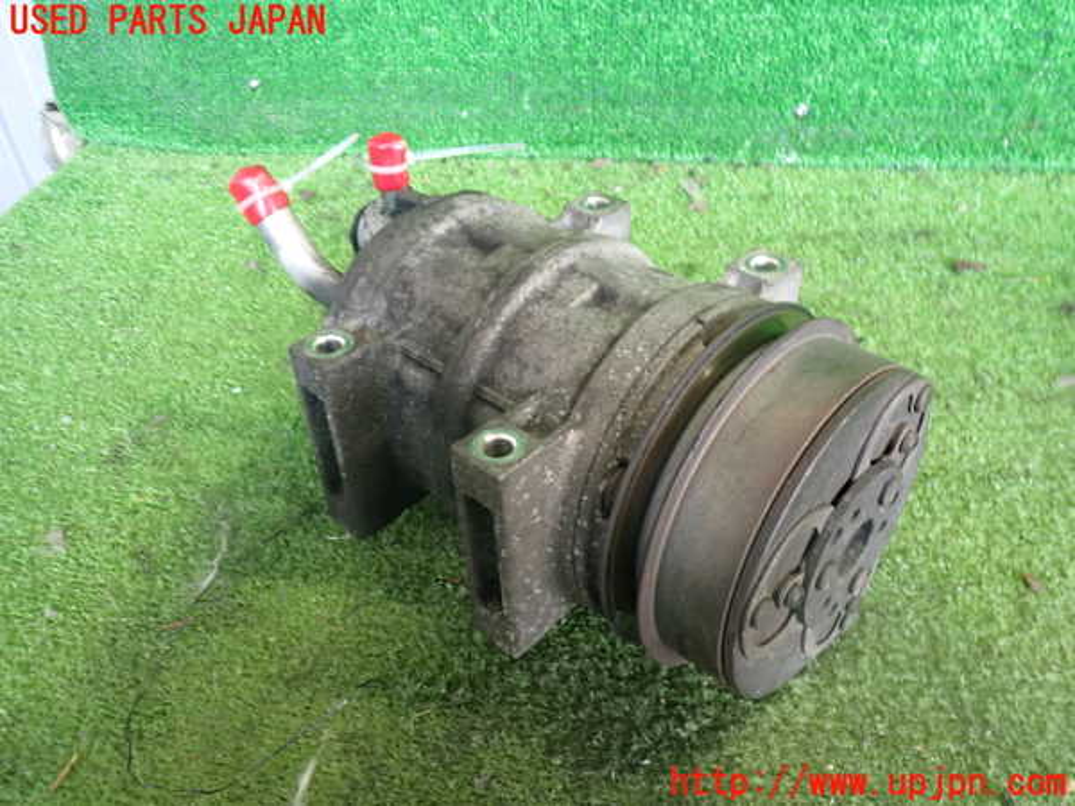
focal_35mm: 30
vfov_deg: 46.8
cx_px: 538
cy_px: 403
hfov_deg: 60.0
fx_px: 932
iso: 400
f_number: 2.3
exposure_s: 1/30
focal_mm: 5.4
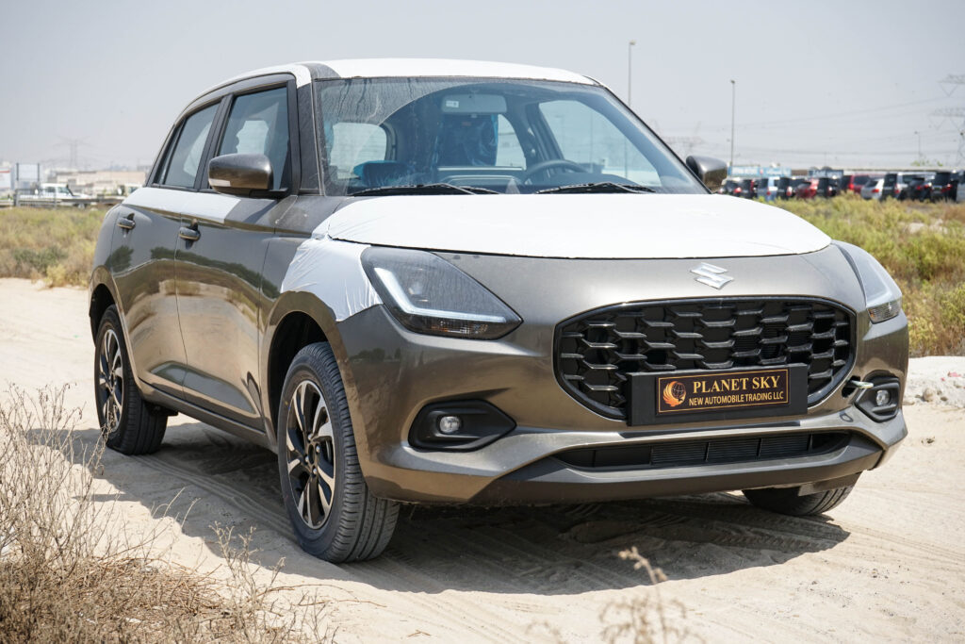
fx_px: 1716
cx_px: 482
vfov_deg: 21.2
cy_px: 322
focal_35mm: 64
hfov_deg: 31.4
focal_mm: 64
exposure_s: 1/800
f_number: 9
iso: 400
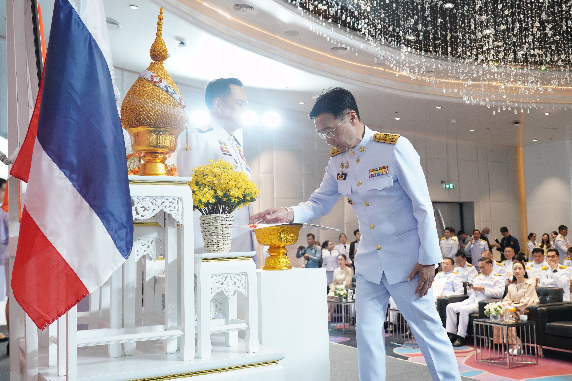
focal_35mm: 37
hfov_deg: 51.9
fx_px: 588
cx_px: 286
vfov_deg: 36.0
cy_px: 190
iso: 6400
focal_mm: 37
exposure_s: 1/160
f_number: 6.3
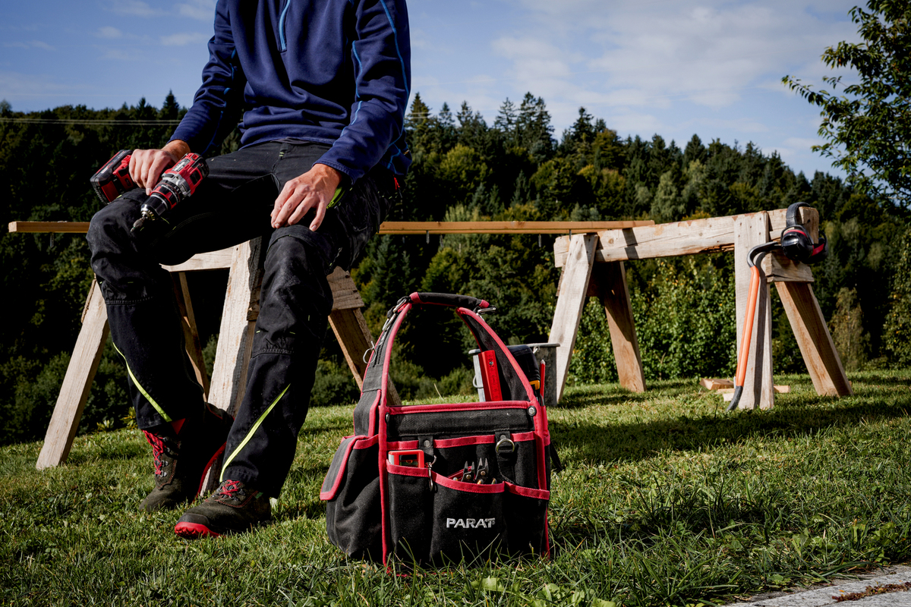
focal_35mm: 49
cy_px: 304
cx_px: 456
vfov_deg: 27.5
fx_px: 1240
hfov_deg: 40.3
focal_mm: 49
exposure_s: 1/100
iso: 100
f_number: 16
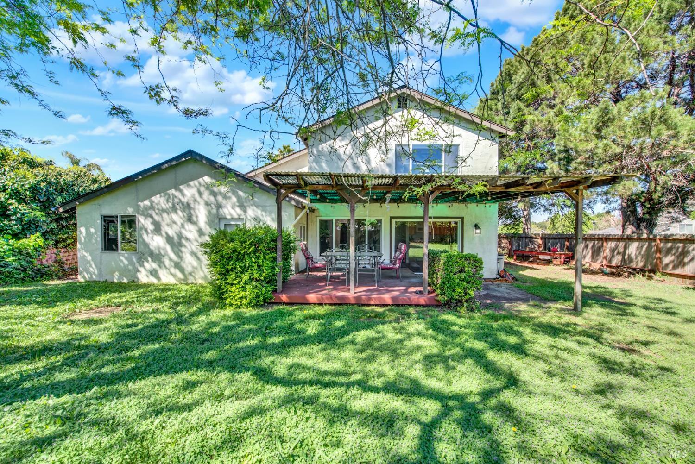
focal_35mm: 14
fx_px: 270
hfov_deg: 104.2
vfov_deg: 81.3
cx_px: 348
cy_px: 232
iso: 100
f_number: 14
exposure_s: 1/20
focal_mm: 14
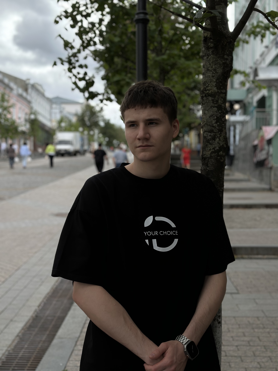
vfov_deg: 39.7
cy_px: 186
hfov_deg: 30.3
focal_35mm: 48
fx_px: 514
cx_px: 139
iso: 80
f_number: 1.78
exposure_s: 1/1721
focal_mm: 6.86
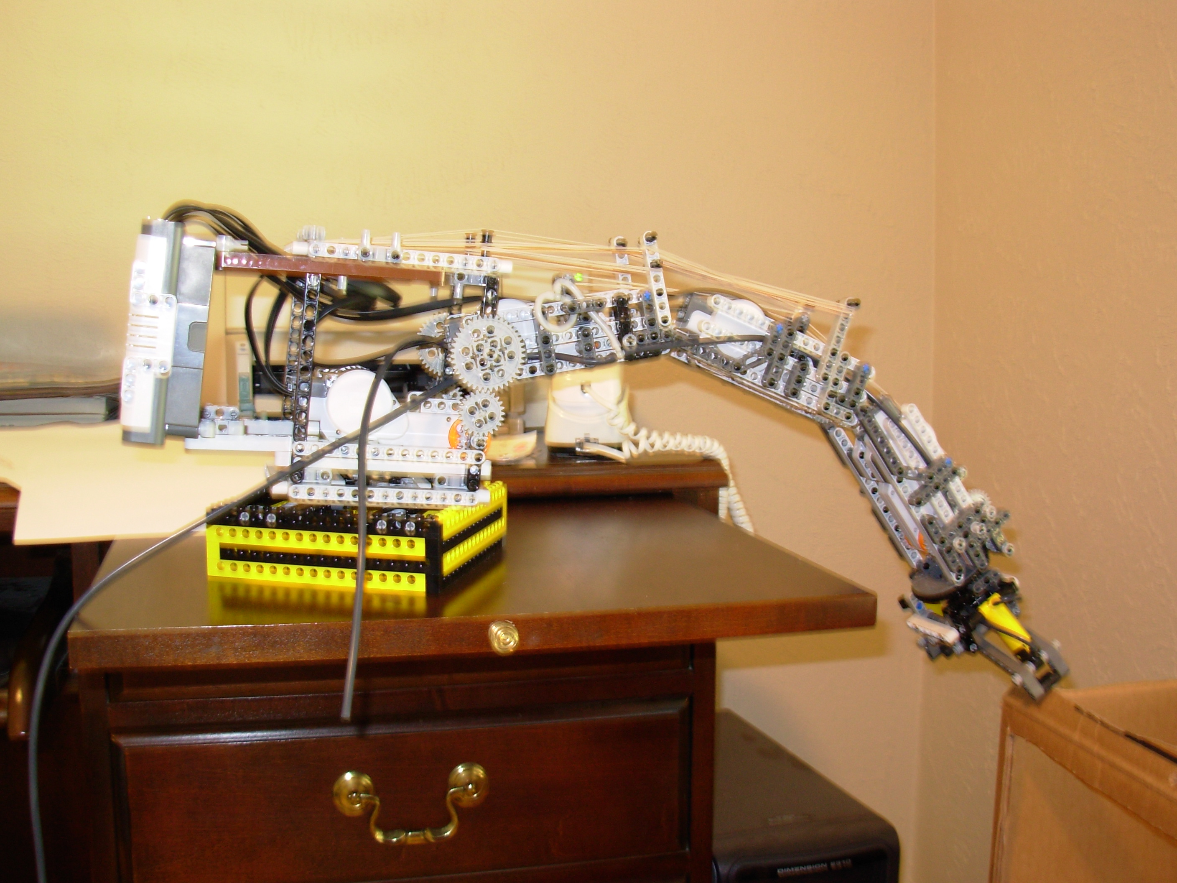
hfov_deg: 49.0
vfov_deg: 37.7
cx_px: 588
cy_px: 442
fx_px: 1292
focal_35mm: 38
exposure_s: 1/2.1
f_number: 2.9
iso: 50
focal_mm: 6.3
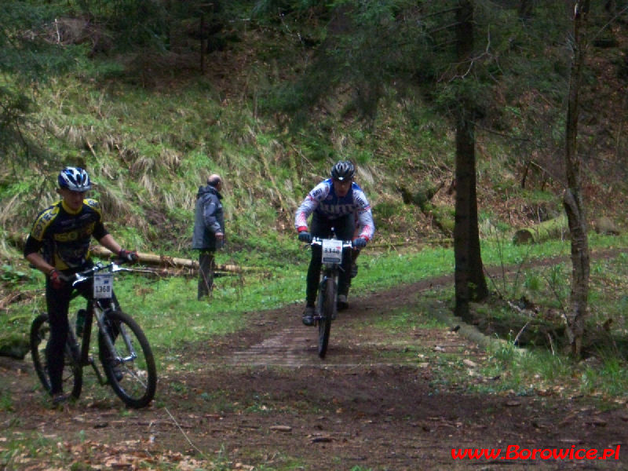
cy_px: 236
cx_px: 314
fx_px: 2123
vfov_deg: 12.7
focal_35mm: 117
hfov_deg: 16.8
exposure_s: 1/125
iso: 400
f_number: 4.4
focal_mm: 19.2
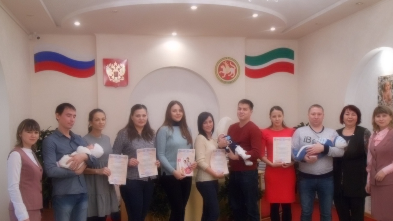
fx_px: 438
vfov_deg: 28.3
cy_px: 132
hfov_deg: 48.3
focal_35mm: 42
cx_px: 198
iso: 320
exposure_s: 1/30
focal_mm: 6.8
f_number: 3.6
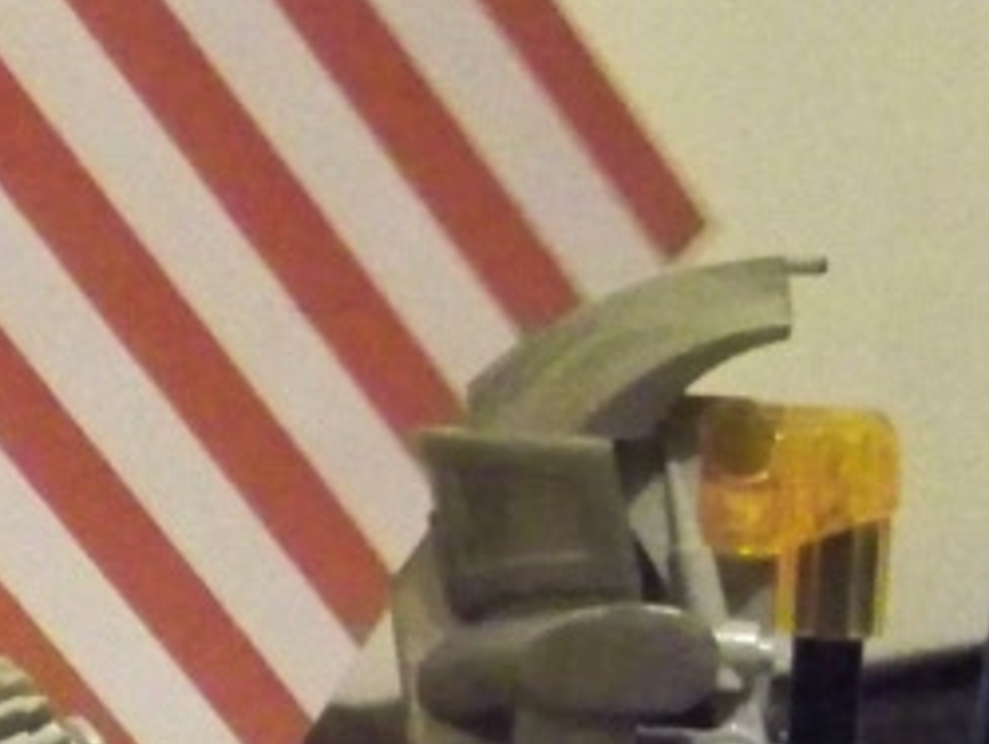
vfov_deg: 8.1
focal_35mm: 179
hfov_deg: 10.5
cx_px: -720
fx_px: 5119
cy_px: 1116
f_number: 3.5
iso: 1600
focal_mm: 6.2
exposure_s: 1/8
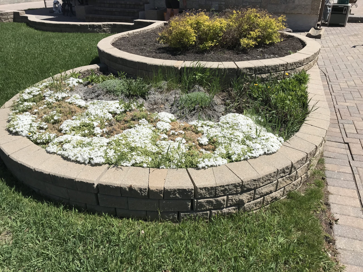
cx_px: 182
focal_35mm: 28
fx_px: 294
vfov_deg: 49.7
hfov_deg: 63.4
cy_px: 136
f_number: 1.8
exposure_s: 1/3831
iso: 20
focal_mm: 3.99
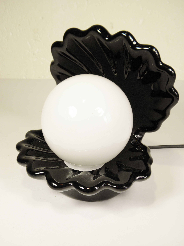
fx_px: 333
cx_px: 92
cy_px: 123
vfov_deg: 40.4
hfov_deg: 30.9
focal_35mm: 47
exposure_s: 1/125
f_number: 3.9
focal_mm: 8.6
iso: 100
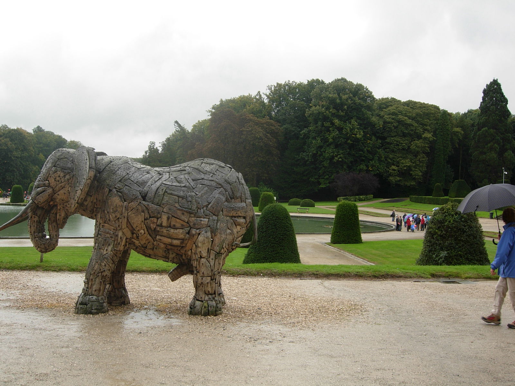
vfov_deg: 39.7
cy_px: 193
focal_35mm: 36
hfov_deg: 51.4
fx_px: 536
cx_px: 258
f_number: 4.8
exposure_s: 1/132
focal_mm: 7.5
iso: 50
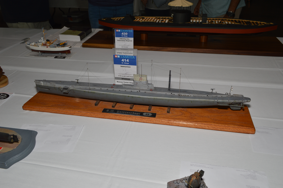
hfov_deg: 62.0
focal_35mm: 30
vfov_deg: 43.5
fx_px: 236
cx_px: 142
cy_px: 94
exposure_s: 1/60
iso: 100
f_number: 8
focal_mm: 20
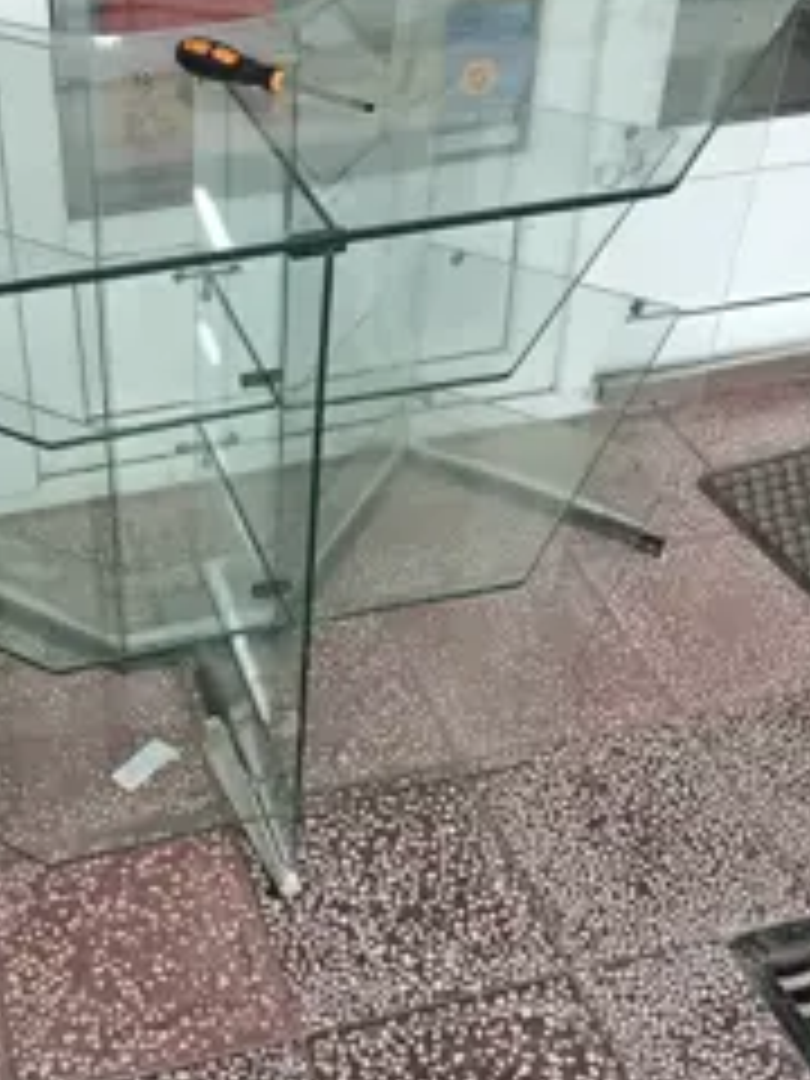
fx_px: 1404
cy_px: 436
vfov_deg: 41.9
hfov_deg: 31.3
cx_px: 148
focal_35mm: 45
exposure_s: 1/50
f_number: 1.9
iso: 350
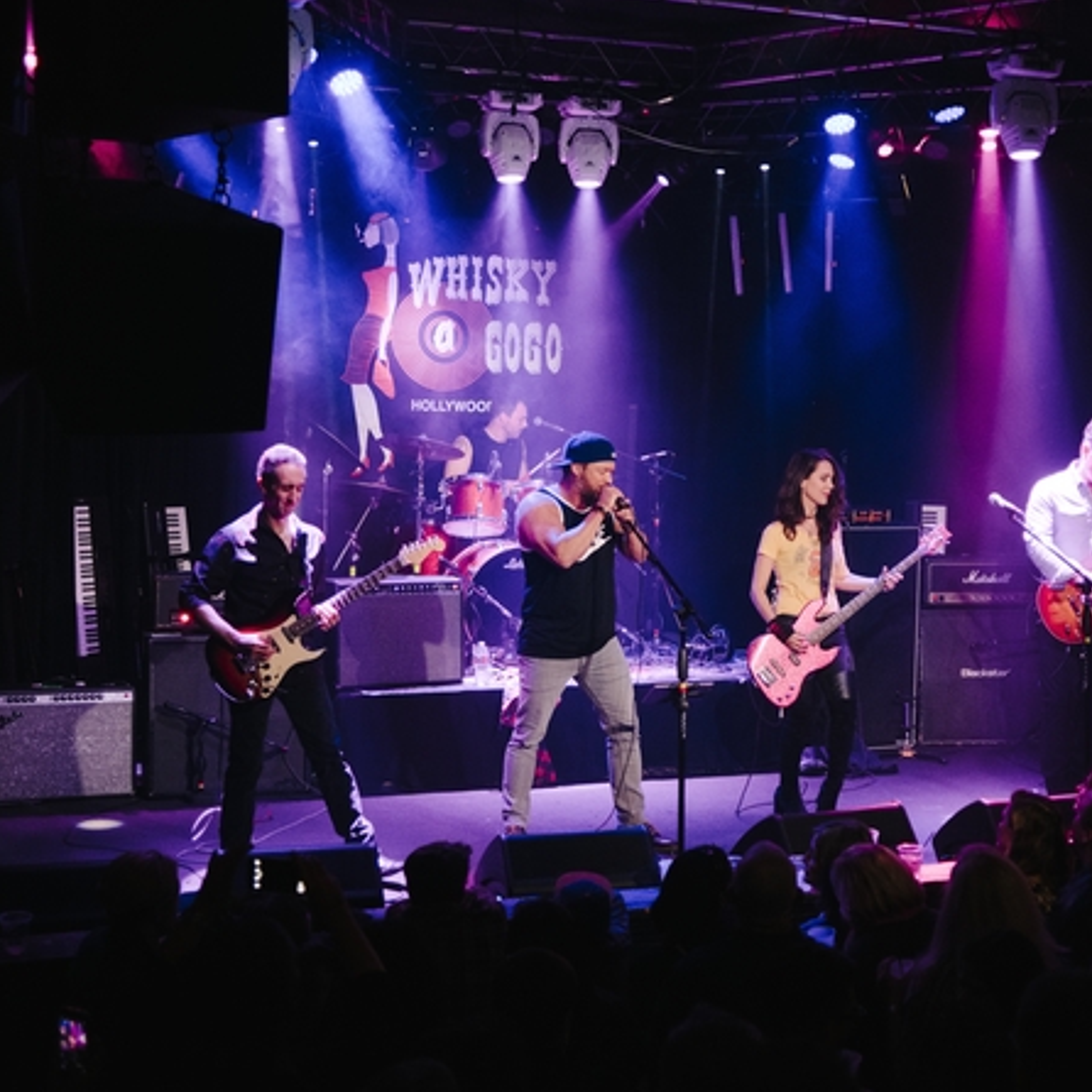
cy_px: 492
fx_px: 1785
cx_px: 681
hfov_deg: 33.9
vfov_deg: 34.0
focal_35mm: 50
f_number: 2.8
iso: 2500
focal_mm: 35
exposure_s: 1/160
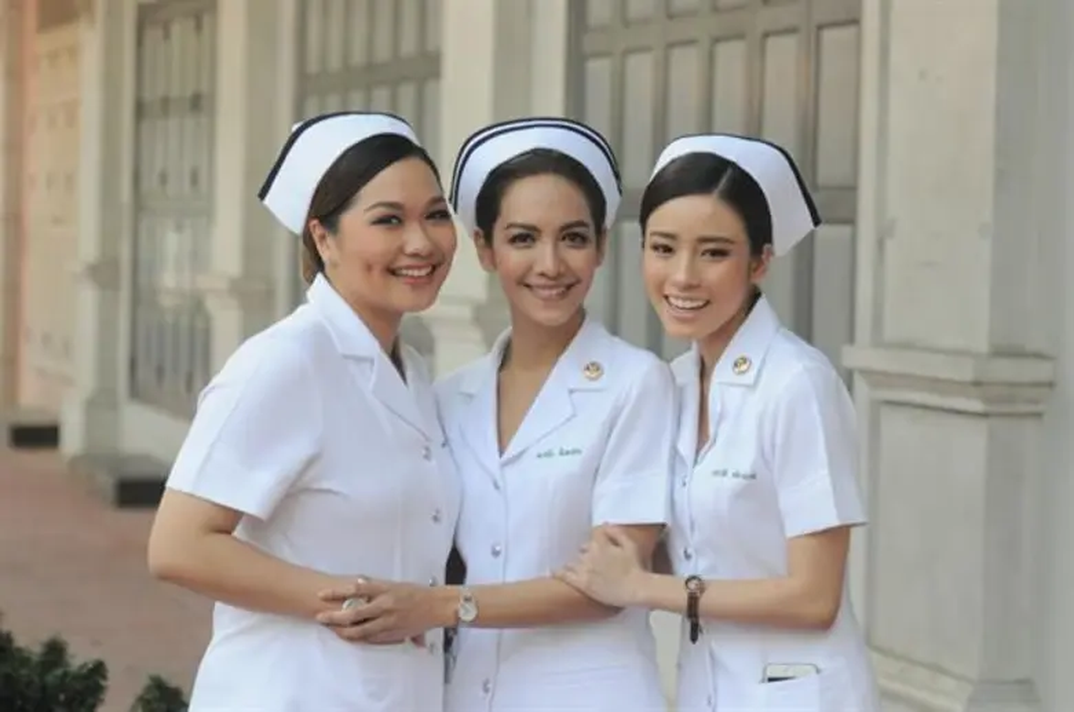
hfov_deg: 19.5
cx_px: 537
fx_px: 3127
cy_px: 356
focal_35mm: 105
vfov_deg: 13.0
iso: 800
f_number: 3.2
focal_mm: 70
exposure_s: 1/2000
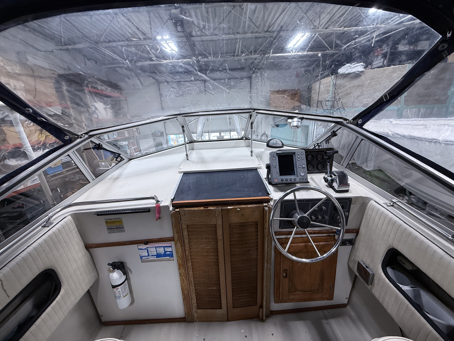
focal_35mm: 14
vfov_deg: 85.7
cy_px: 170
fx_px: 184
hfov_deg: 102.1
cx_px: 227
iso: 125
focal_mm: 2.22
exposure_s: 1/120
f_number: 2.2
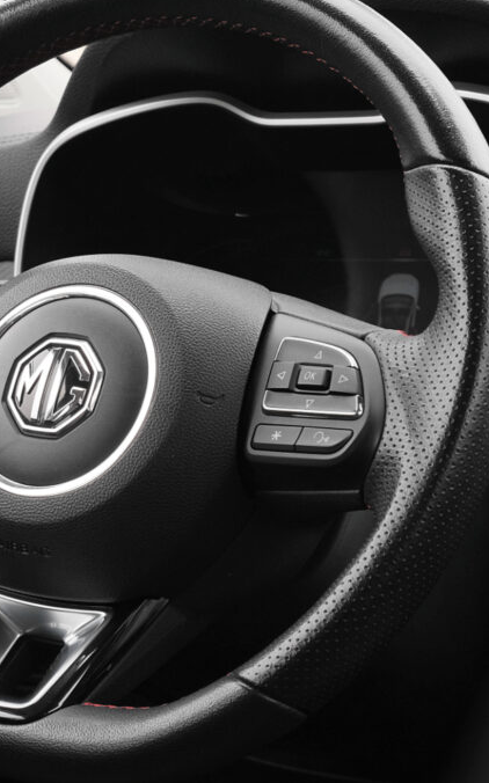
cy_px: 389
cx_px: 112
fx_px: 2241
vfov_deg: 19.8
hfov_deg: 12.4
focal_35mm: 105
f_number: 7.1
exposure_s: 1/180
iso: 2000
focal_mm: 45
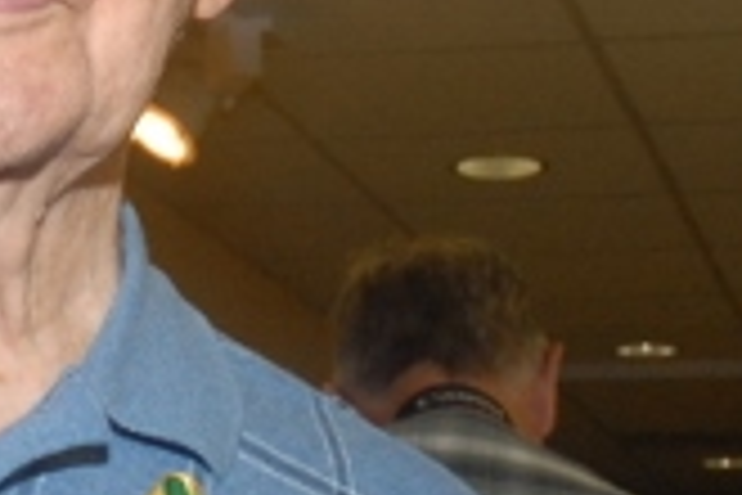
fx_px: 2700
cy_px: 364
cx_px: -81
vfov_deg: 10.4
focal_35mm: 131
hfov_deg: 15.2
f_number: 5.6
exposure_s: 1/60
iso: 400
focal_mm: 18
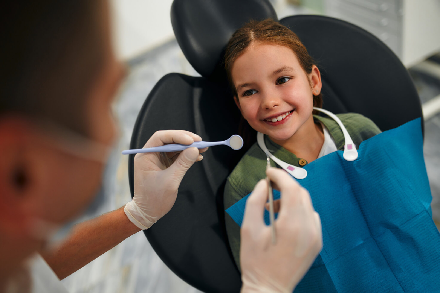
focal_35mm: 35
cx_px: 220
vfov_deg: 37.8
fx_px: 428
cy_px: 146
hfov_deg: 54.4
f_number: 1.8
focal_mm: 35
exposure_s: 1/200
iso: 400
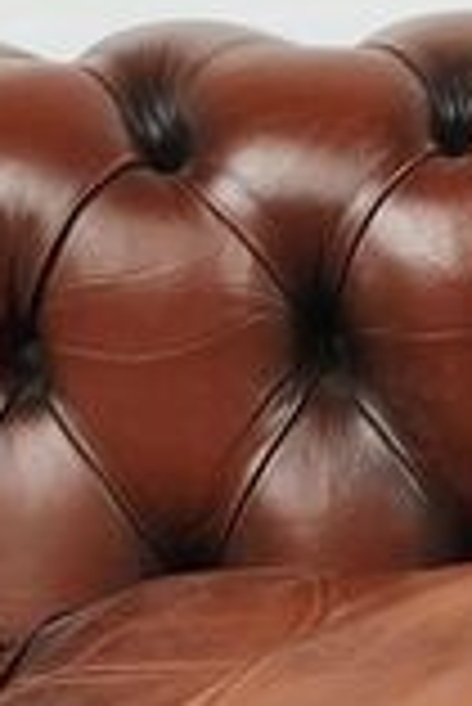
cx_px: 751
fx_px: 2806
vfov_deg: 13.8
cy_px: 922
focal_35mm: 143
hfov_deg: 9.3
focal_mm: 5.58
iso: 160
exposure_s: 1/50
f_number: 1.8
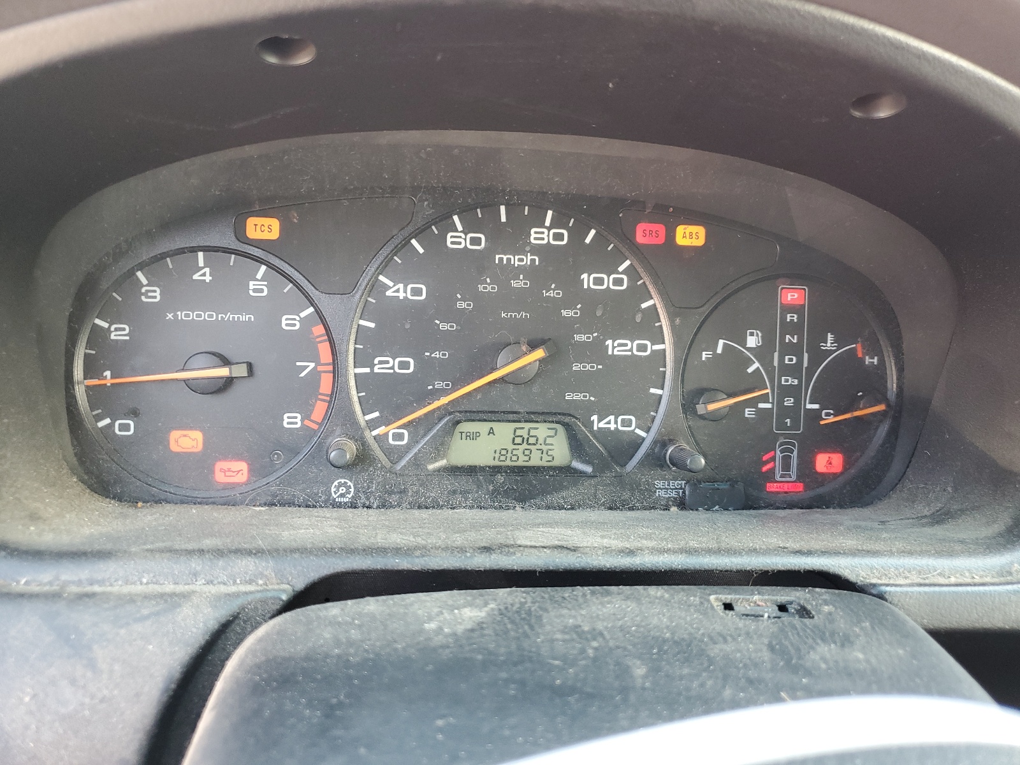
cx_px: 510
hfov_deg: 67.3
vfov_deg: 53.1
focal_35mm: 26
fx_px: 766
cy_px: 382
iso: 93
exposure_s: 1/60.2
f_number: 1.5
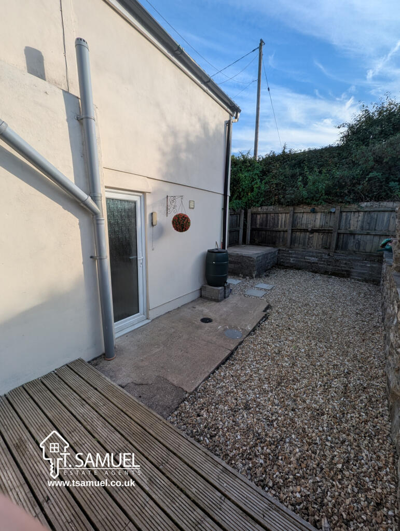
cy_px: 266
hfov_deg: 90.1
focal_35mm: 13
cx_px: 200
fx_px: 200
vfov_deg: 106.1
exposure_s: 1/769
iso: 49
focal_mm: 1.95
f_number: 2.2
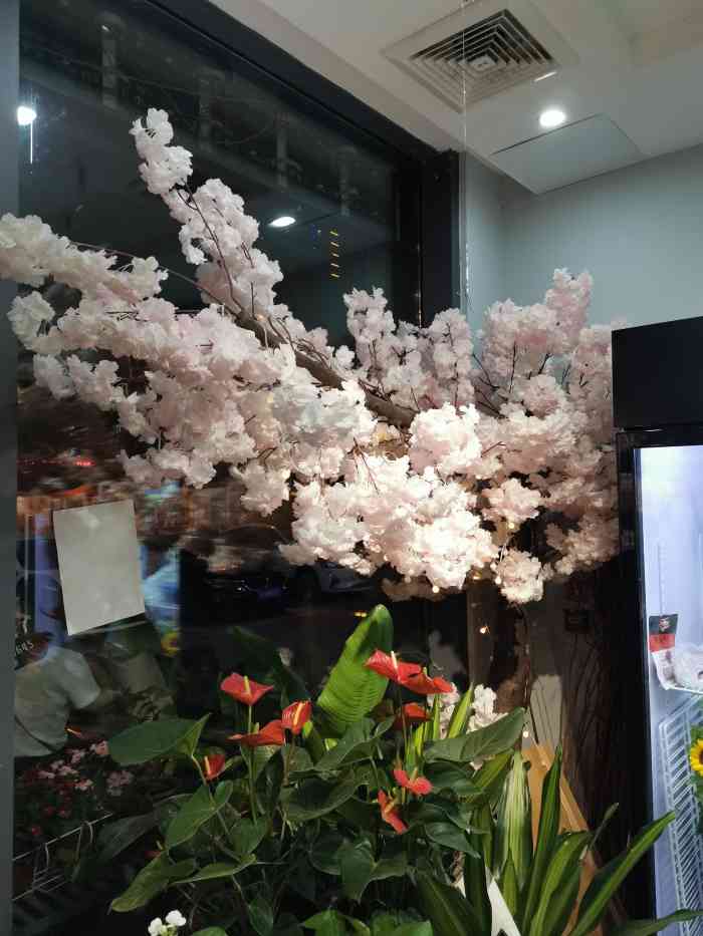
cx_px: 352
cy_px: 468
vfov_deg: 67.3
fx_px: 704
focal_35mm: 26
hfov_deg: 53.1
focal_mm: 4.75
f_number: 1.8
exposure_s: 1/100
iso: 320
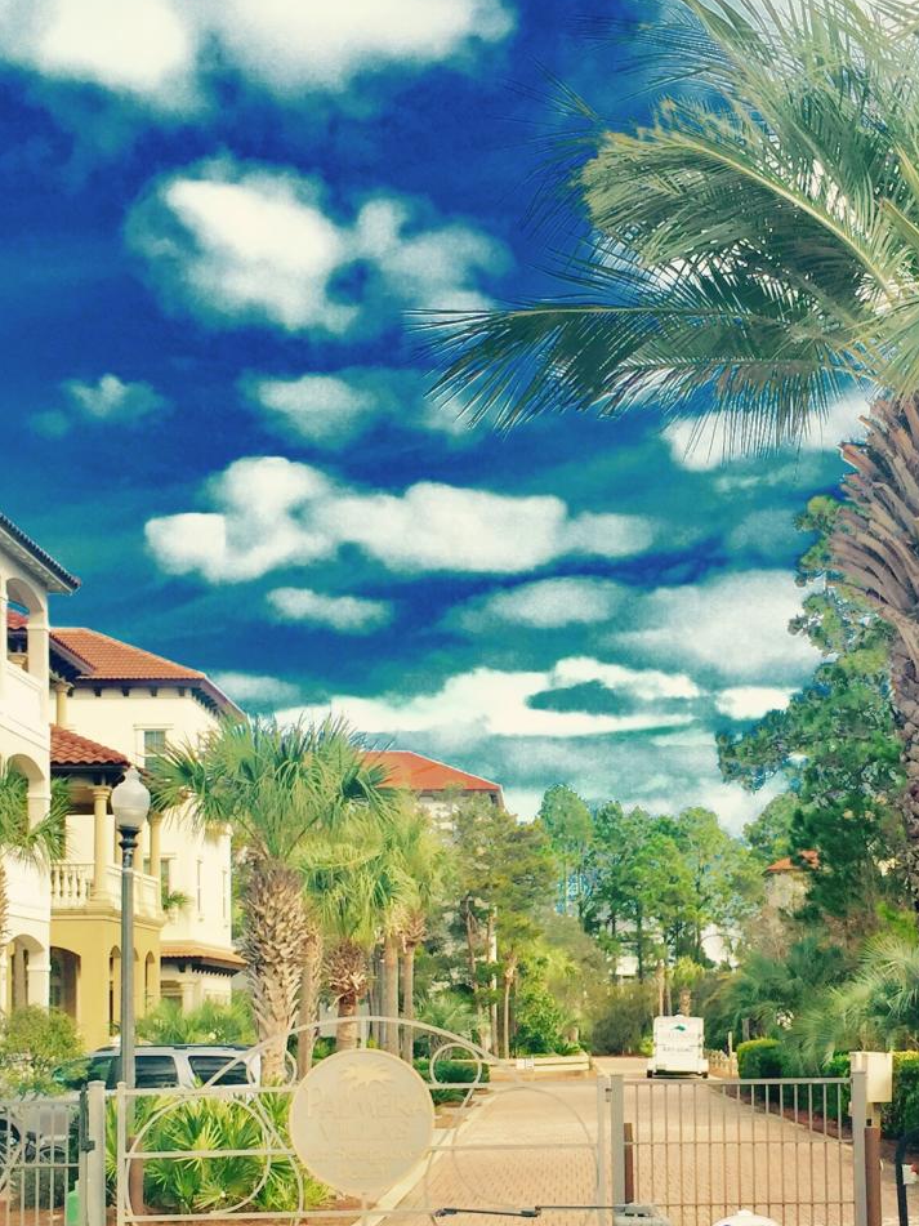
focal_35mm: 61
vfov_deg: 31.0
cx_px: 615
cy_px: 948
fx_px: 2160
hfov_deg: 23.9
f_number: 2.2
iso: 32
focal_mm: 4.15
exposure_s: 1/920
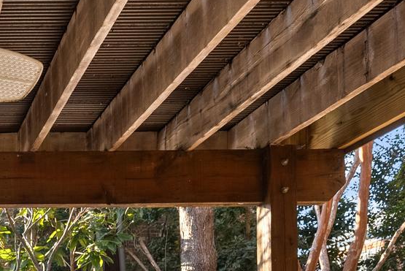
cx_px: -106
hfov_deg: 28.5
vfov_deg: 20.6
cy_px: 374
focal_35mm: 59
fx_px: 664
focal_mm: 16
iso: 250
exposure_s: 1/25
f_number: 6.3
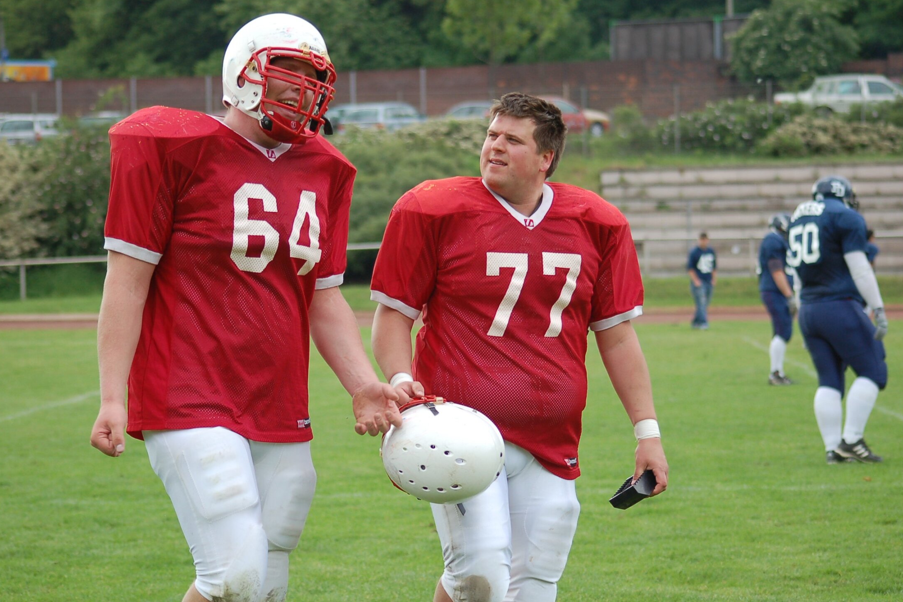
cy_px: 301
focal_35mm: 130
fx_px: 3261
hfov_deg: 15.8
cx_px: 453
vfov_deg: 10.6
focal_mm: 86
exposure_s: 1/800
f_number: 4
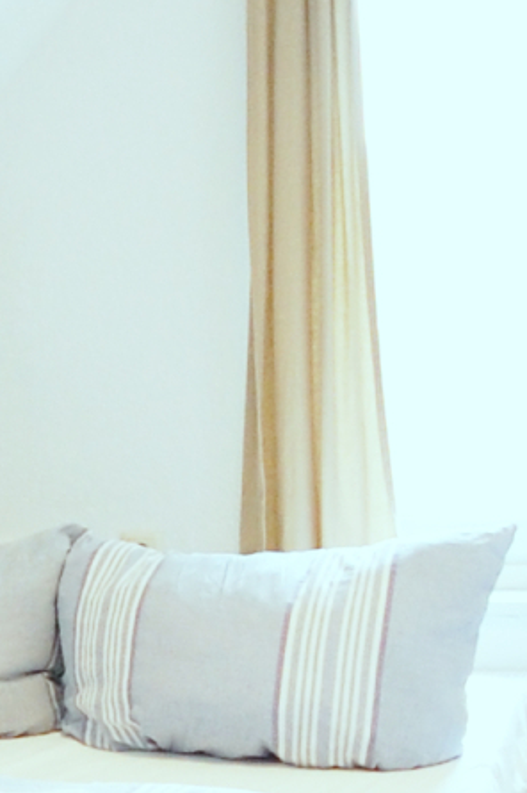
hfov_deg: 17.4
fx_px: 1671
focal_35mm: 76
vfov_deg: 26.5
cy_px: 544
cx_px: -20
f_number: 4
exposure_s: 1/30
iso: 800
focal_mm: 10
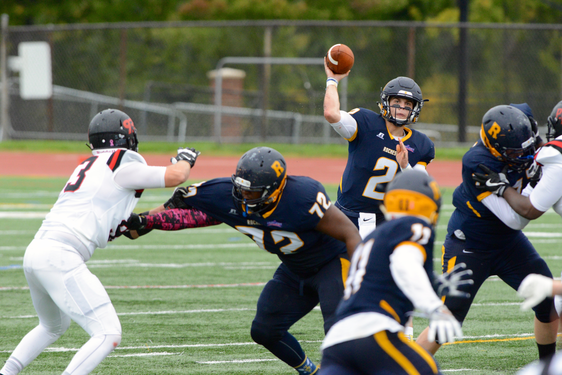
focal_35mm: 600
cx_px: 281
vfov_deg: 2.3
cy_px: 188
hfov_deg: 3.4
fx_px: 9370
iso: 4000
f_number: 10
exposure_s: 1/1600
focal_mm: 600
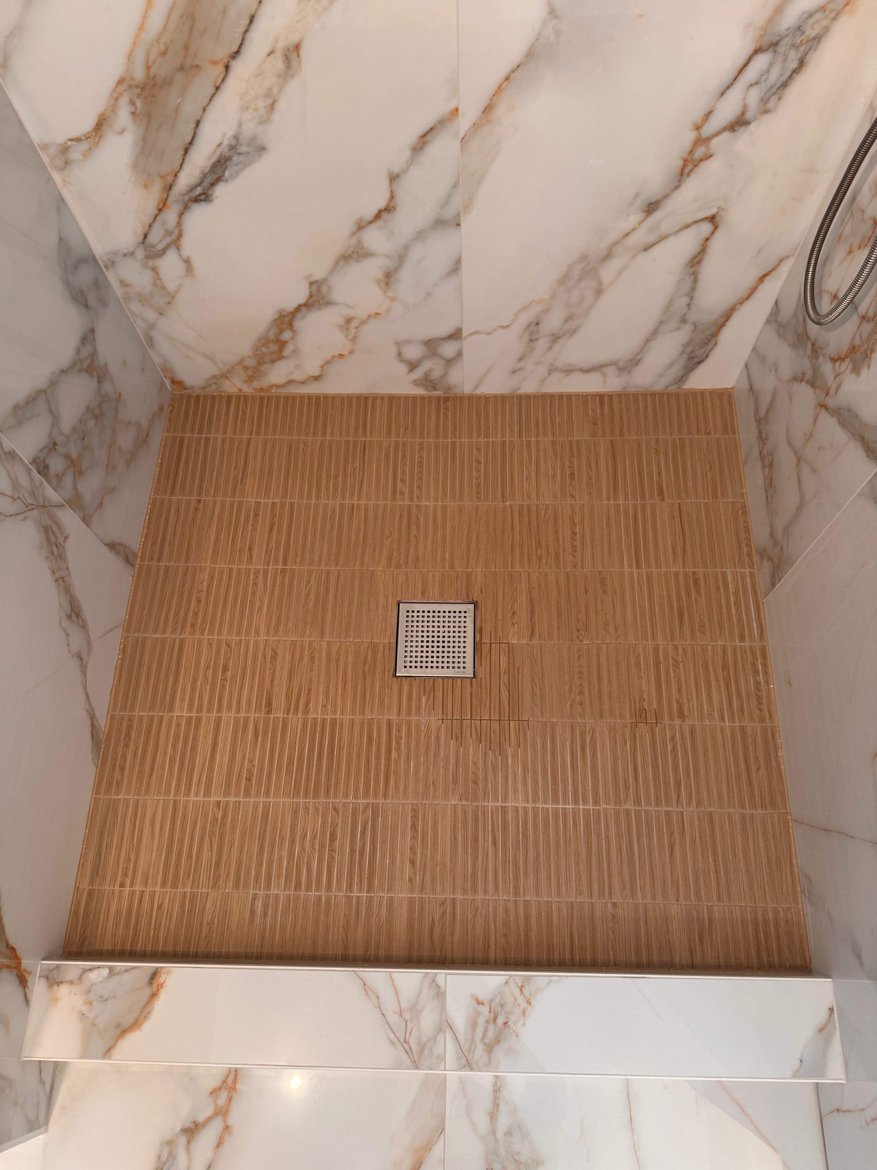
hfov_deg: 56.8
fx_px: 811
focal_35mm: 24
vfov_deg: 71.6
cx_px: 438
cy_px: 585
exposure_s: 1/60
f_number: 1.78
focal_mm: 6.76
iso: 125
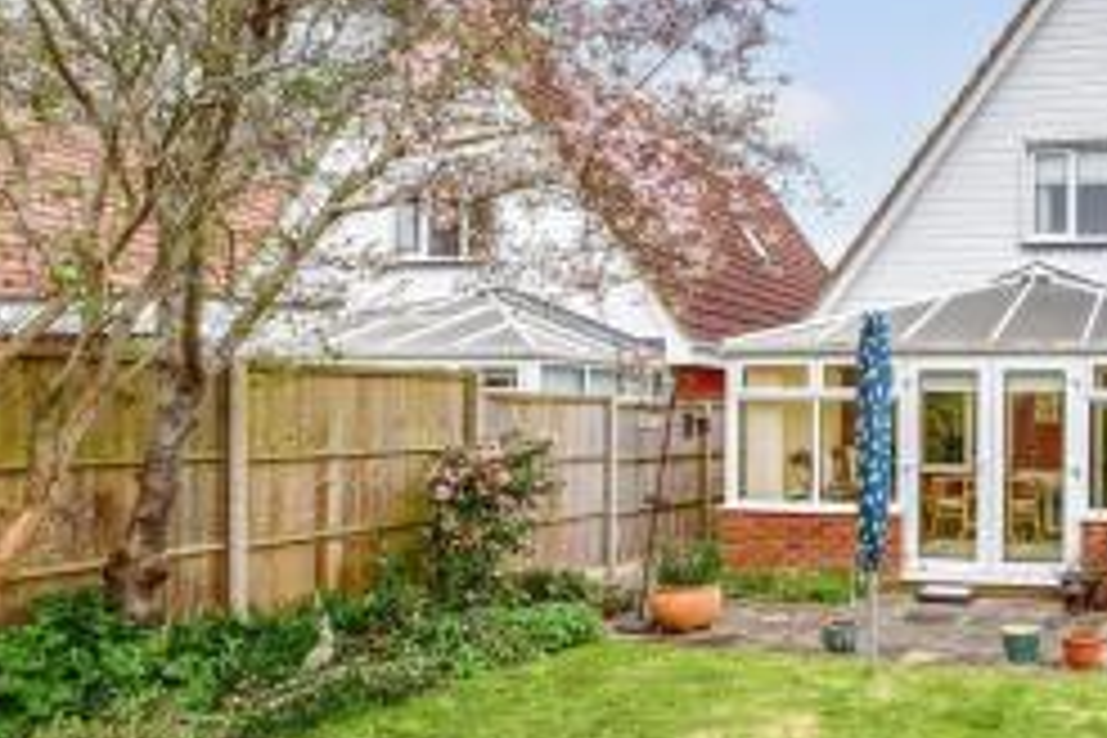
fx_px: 892
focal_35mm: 29
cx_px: 1026
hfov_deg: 54.2
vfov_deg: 44.9
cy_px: 403
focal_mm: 10
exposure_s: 1/200
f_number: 8
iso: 400
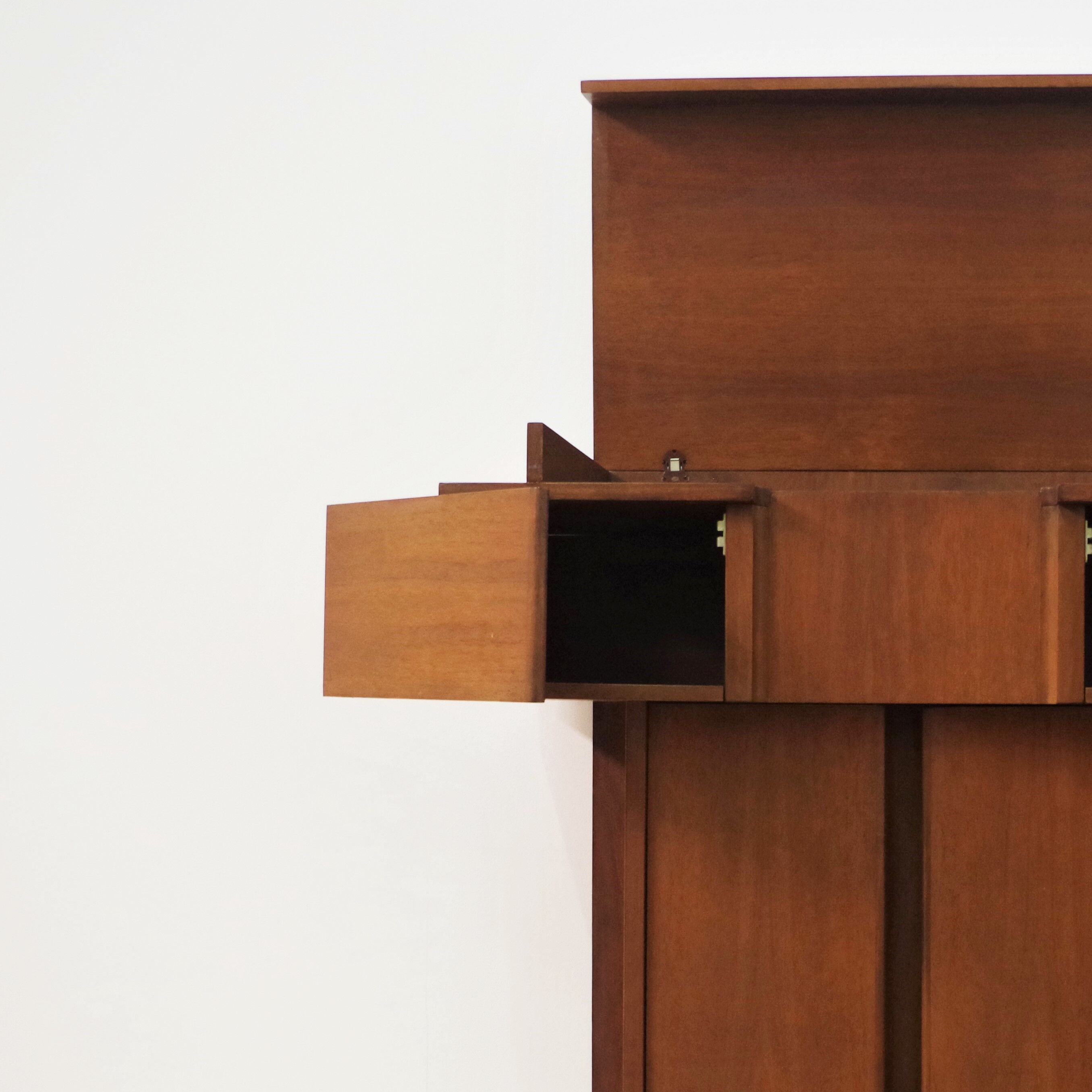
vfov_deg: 31.3
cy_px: 747
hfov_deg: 30.7
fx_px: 1927
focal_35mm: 54
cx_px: 897
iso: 1600
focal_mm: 20
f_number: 4
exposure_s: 1/60
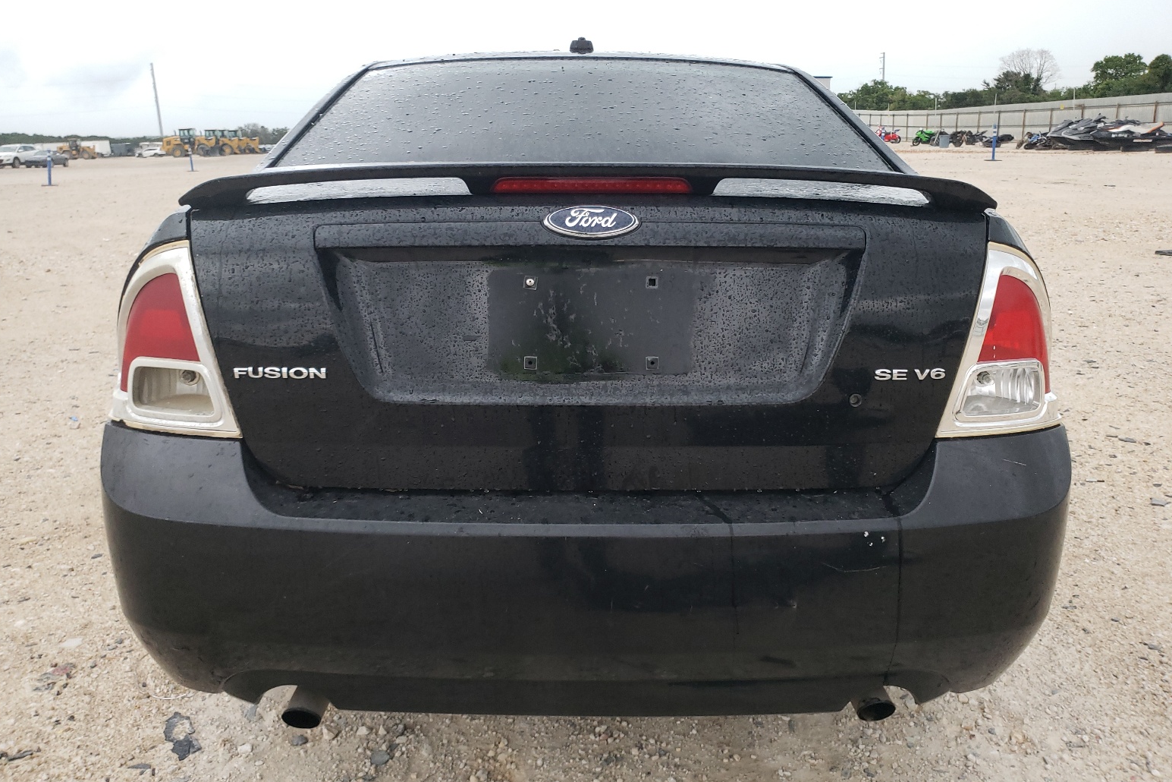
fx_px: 911
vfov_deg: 46.4
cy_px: 368
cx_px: 583
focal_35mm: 28
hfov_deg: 65.5
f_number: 1.5
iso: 123
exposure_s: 1/50
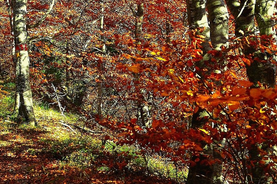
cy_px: 63
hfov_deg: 24.7
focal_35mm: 75
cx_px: -47
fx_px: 576
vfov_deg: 18.1
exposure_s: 1/80
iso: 100
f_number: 4.5
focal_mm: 18
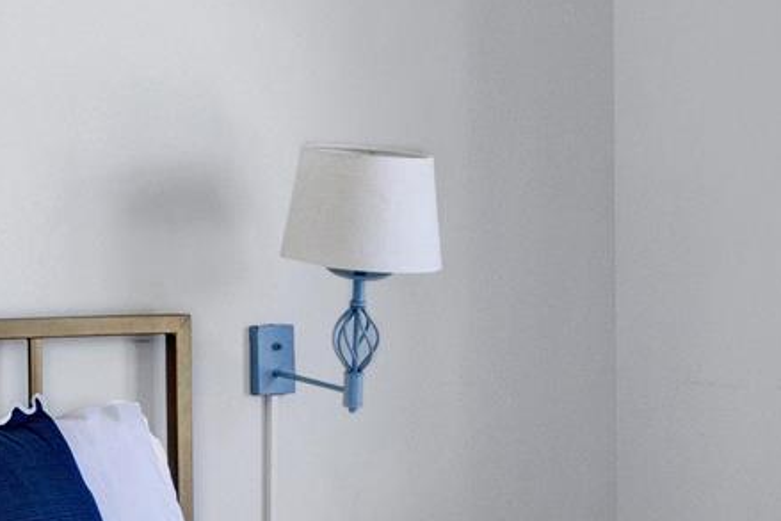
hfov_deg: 20.7
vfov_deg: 14.0
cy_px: 222
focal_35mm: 98
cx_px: 562
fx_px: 2127
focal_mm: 14
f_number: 11
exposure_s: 1/30
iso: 400
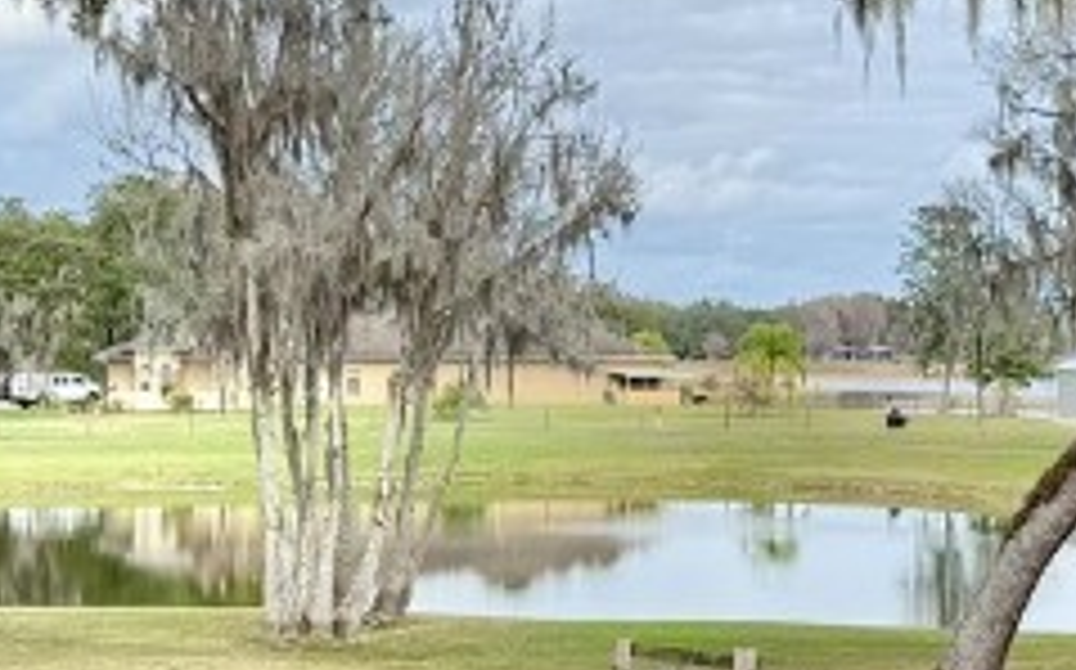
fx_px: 3194
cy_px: 265
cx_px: 176
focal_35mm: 109
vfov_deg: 12.0
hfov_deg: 18.9
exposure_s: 1/3096
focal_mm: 6.76
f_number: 1.78
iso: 80
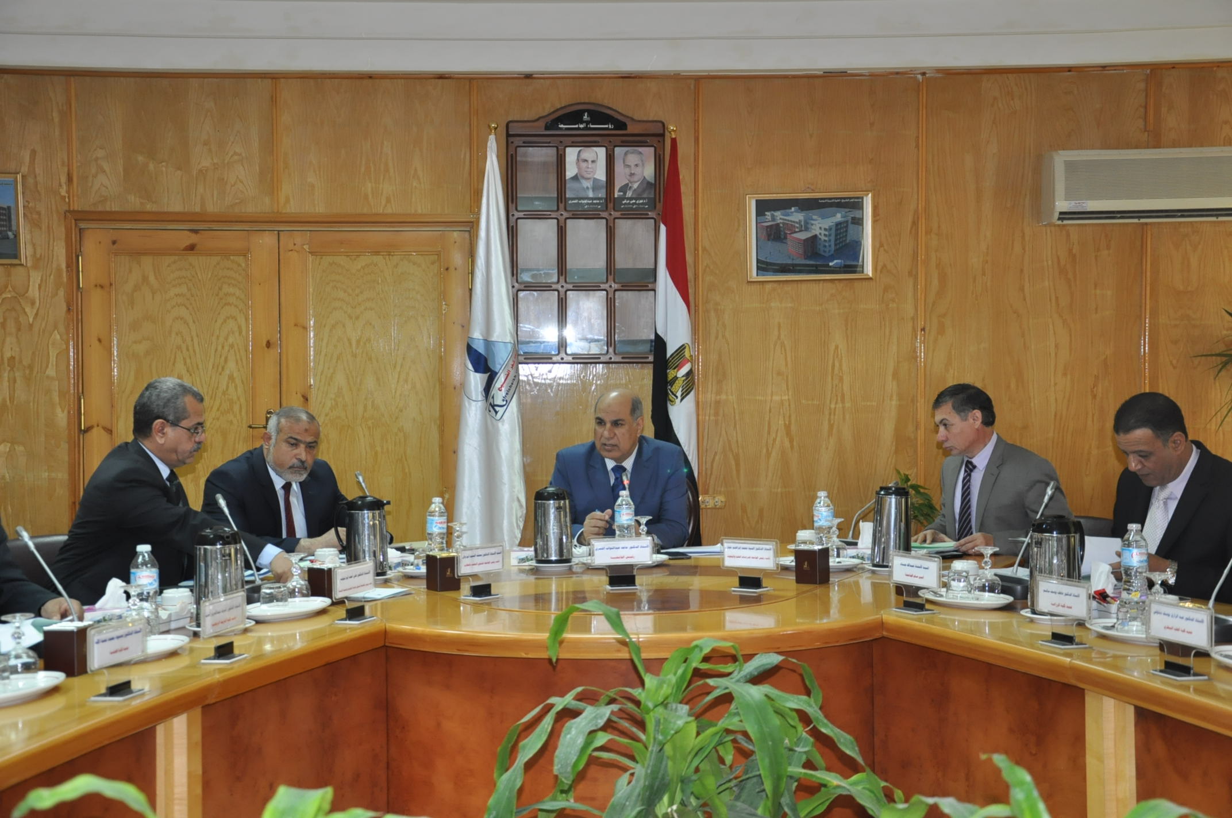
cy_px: 409
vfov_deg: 25.7
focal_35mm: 52
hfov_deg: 37.9
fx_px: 1794
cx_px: 616
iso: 1000
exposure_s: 1/60
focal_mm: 35
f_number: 4.5
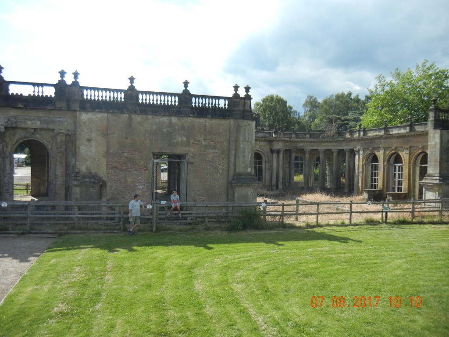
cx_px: 224
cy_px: 168
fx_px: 389
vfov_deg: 46.8
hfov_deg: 60.0
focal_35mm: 30
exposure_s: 1/271
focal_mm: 5.4
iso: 160
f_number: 7
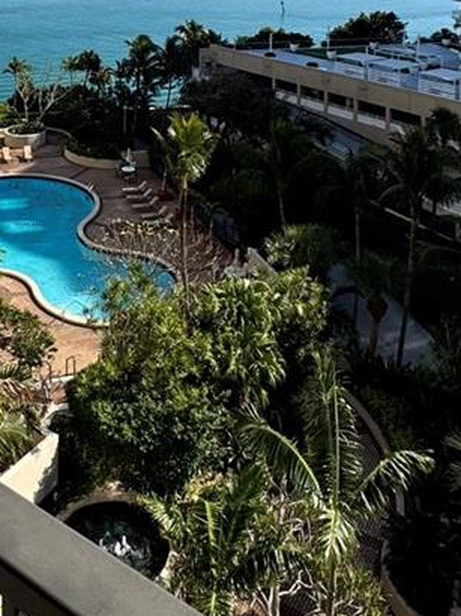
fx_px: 729
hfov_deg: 34.2
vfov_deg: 38.5
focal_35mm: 41
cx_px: 106
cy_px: -50
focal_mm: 2.22
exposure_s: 1/2674
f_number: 2.2
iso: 50
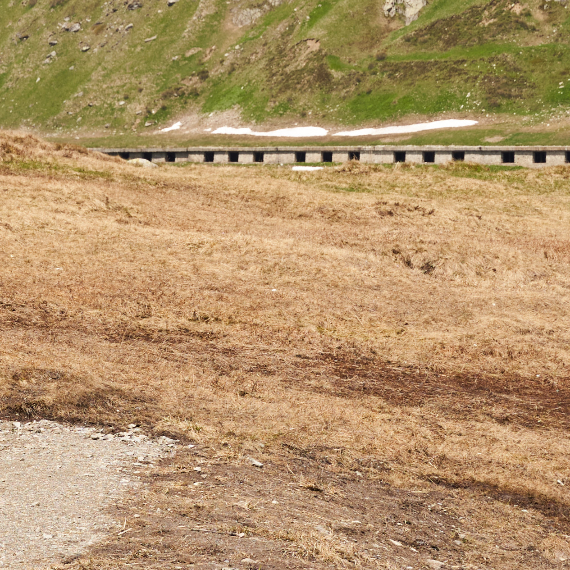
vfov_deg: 12.7
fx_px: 2508
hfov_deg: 12.9
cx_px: 74
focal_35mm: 135
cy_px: -54
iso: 100
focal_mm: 33.4
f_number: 6.3
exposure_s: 1/500
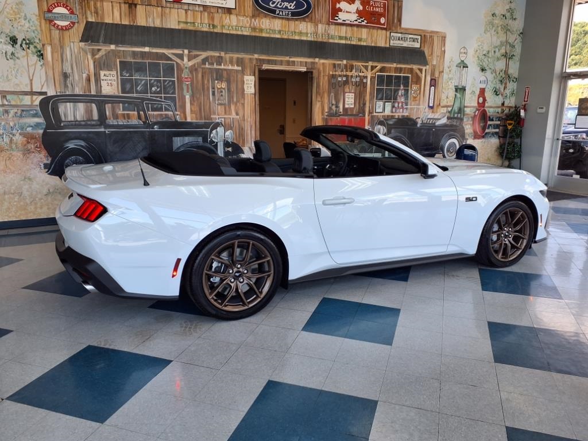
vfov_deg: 51.4
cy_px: 220
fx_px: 459
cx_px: 294
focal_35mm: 27
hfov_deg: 65.3
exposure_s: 1/123
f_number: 1.9
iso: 40
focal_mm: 3.58
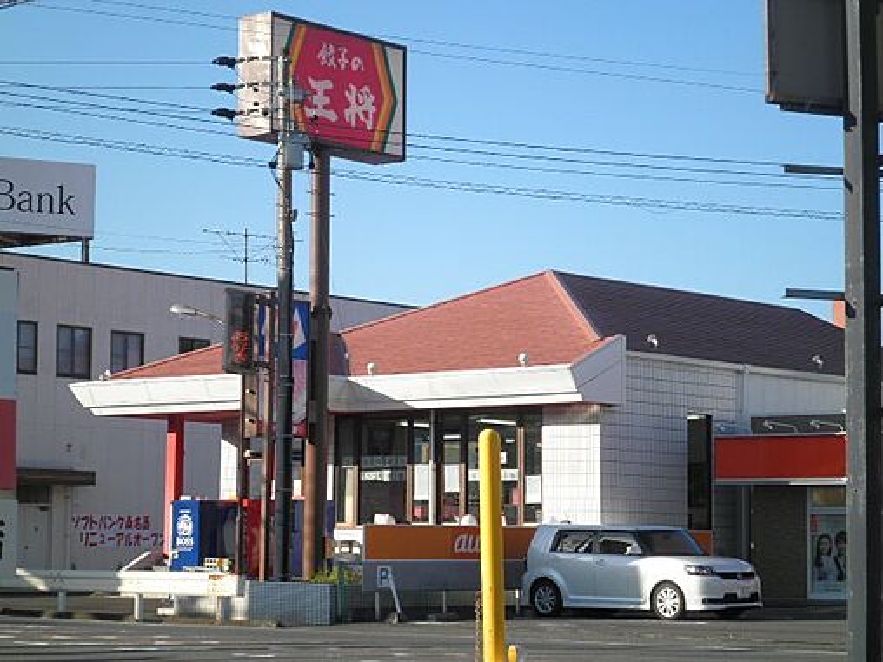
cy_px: 331
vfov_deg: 17.0
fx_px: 2219
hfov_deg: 22.5
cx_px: 442
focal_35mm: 87
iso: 64
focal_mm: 15.4
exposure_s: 1/250
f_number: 4.9
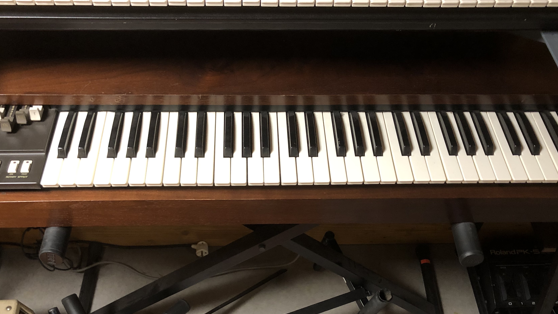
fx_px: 547
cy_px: 237
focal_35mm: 37
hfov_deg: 54.0
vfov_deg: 31.4
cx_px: 276
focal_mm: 3.99
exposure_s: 1/17
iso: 80
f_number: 1.8
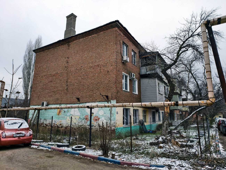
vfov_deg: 58.9
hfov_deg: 73.9
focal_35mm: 23
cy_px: 85
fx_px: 150
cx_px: 113
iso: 72
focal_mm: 6.54
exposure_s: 1/723
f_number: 1.57
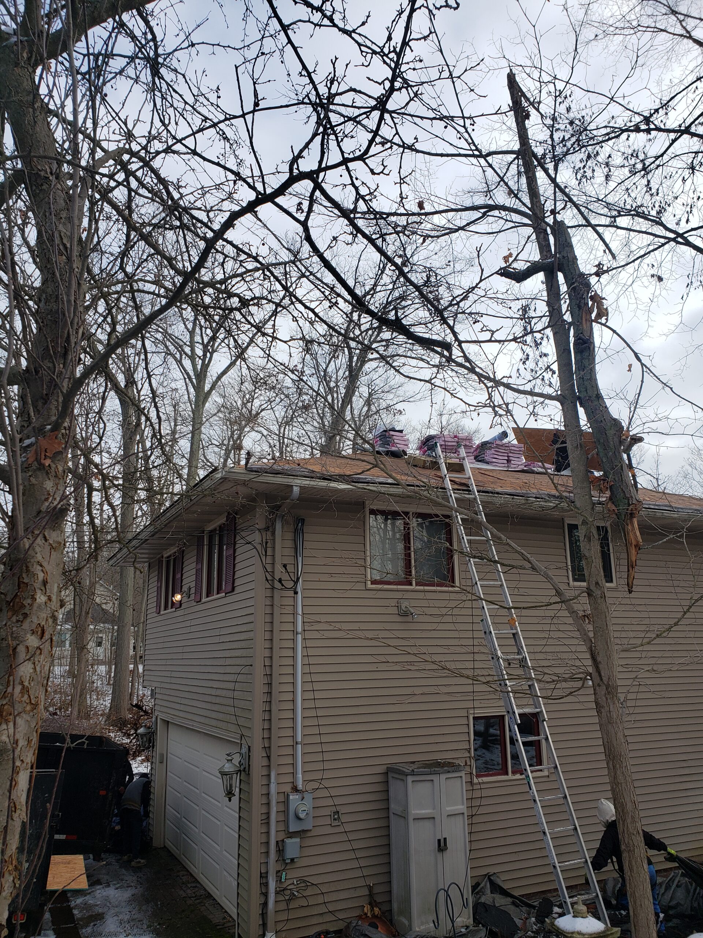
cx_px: 352
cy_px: 469
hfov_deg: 53.1
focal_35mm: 26
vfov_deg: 67.3
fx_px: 704
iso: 50
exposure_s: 1/845
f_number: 2.4
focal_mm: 4.3
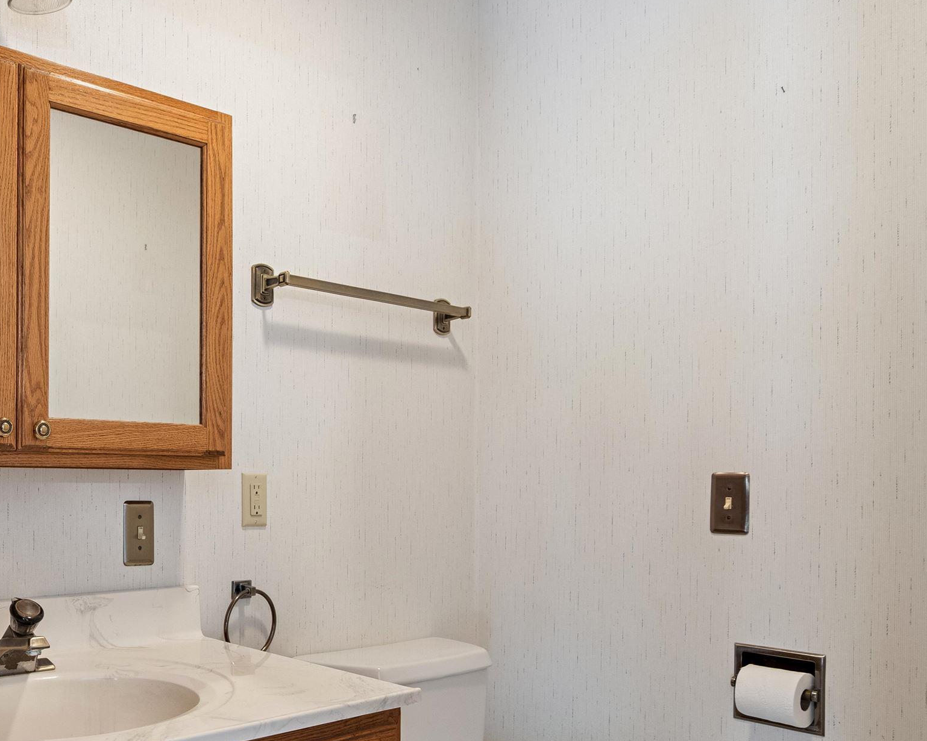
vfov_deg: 47.9
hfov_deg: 53.0
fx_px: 823
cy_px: 475
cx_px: 128
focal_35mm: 30
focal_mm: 16
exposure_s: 1/6
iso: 1250
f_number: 5.6
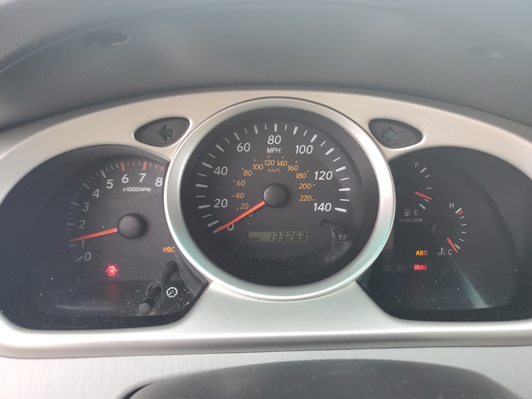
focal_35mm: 26
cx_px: 266
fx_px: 400
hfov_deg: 67.3
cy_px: 200
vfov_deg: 53.1
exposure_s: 1/120
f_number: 1.5
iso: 72
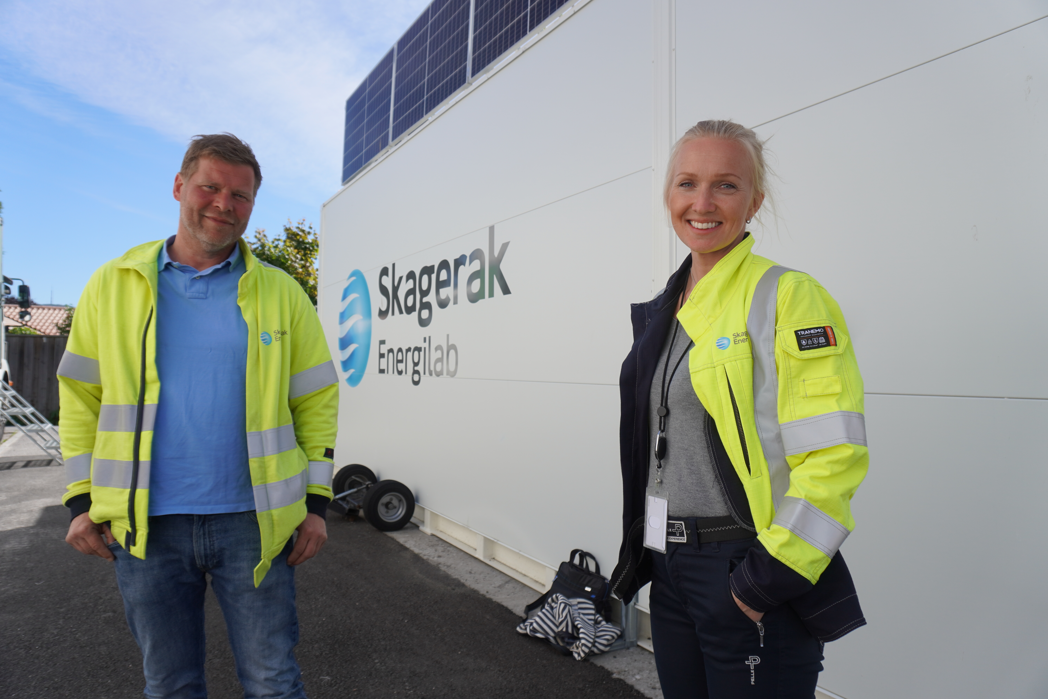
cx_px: 524
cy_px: 350
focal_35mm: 24
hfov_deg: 73.7
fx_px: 699
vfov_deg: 53.1
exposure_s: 1/640
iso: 100
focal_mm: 16
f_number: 4.5
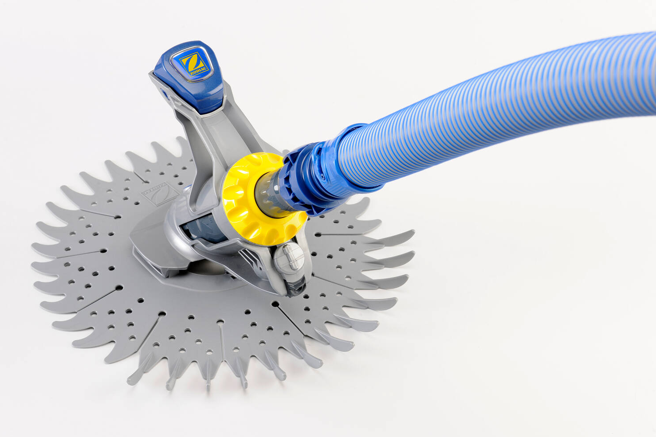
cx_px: 332
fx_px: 1294
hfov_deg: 28.5
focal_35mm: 71
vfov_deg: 19.2
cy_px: 217
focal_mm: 70
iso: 100
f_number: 14
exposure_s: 1/100
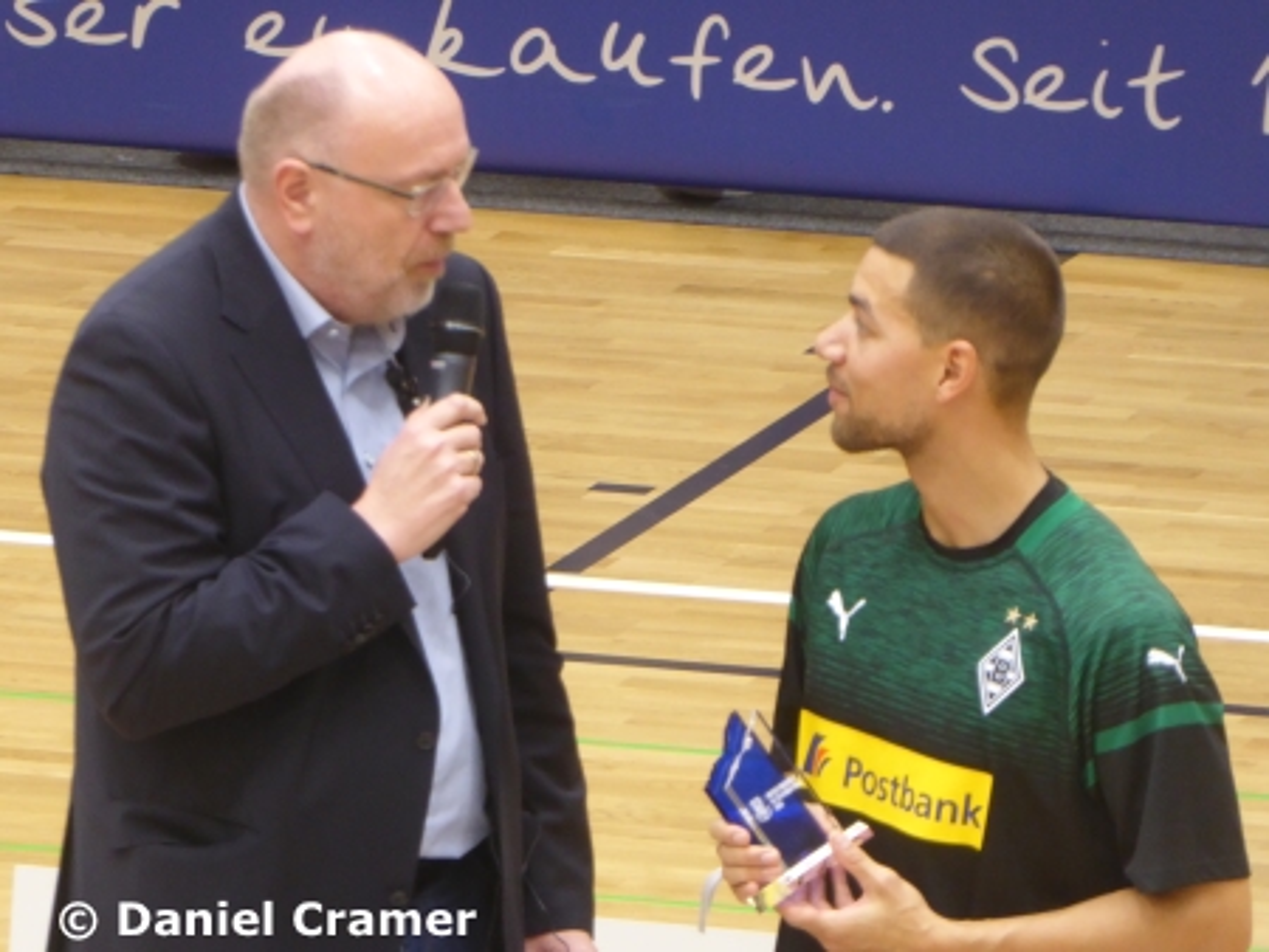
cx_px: 634
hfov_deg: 3.7
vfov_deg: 2.8
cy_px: 476
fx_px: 19697
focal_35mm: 537
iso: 500
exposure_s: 1/15
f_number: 6.1
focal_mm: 96.2
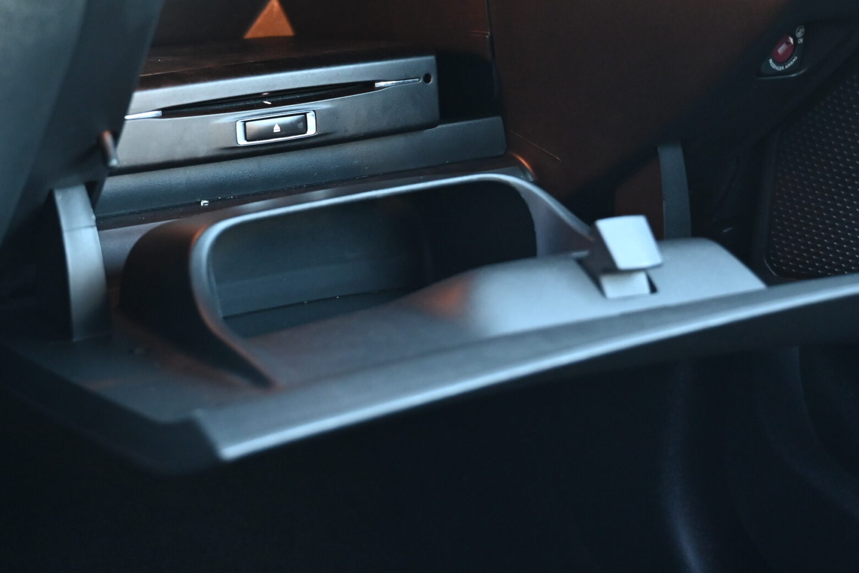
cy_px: 115
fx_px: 1599
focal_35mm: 67
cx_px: 334
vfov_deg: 20.1
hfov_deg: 30.0
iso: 3200
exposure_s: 1/80
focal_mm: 41
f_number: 4
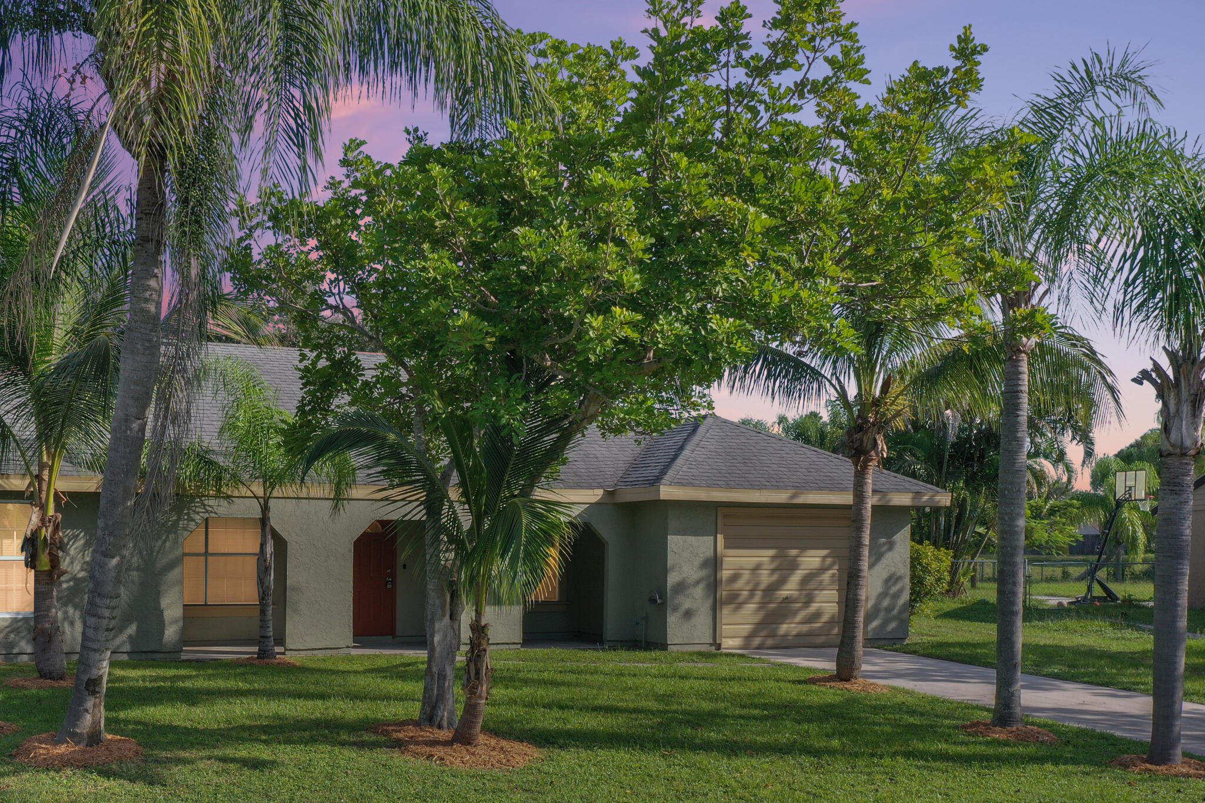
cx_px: 430
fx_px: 1372
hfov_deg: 46.9
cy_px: 561
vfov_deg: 32.3
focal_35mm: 41
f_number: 5
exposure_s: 1/320
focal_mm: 10.26
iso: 100
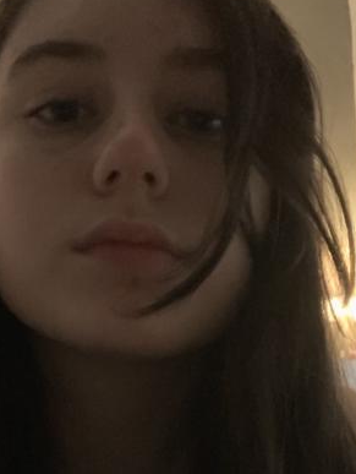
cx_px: 97
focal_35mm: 57
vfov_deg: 33.1
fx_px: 780
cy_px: 350
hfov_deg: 25.4
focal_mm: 2.87
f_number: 2.2
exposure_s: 1/15
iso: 1600
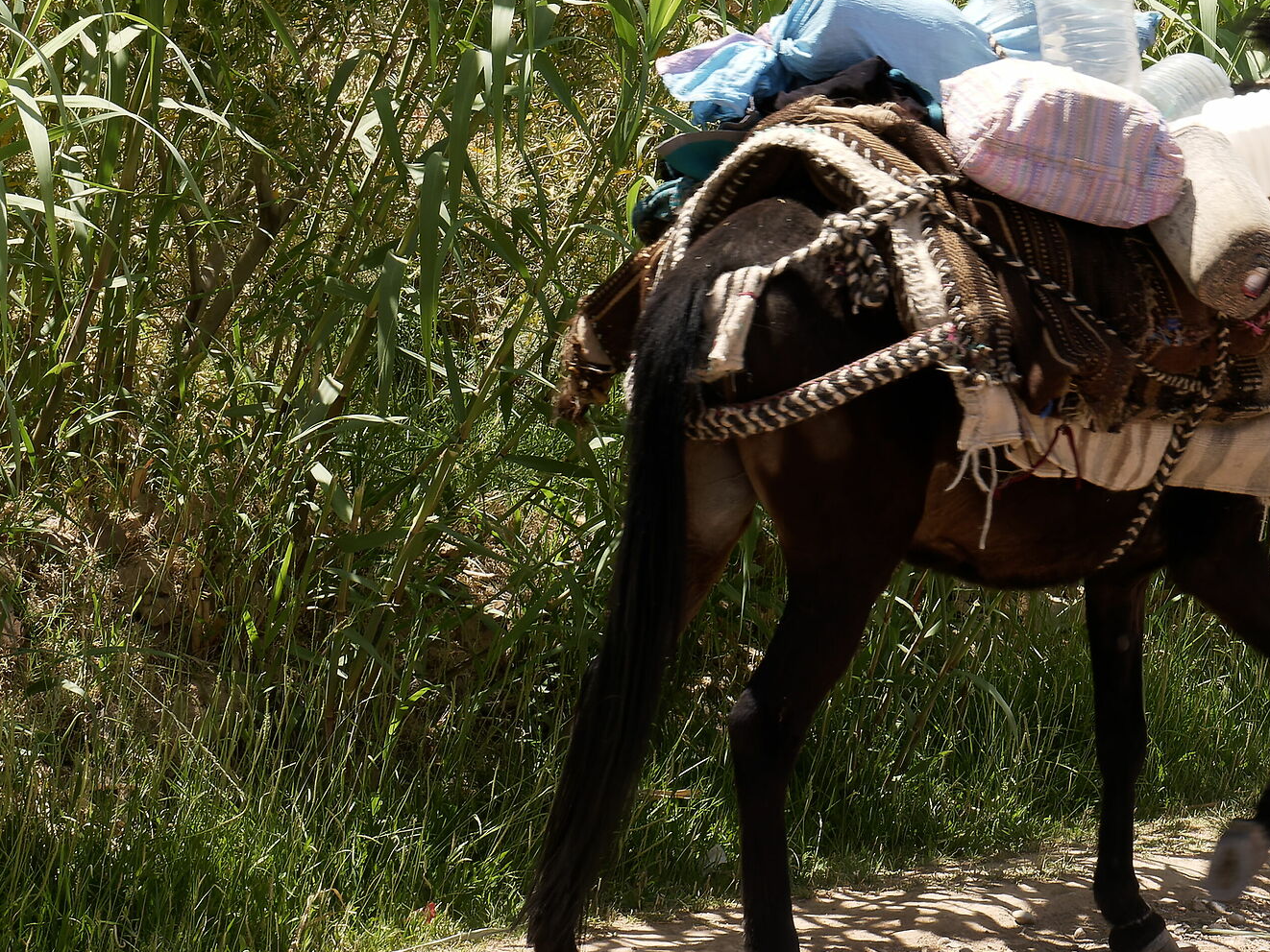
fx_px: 5798
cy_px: 344
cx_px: 1137
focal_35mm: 158
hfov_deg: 12.4
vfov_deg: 9.4
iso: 400
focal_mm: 42
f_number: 13
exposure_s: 1/100
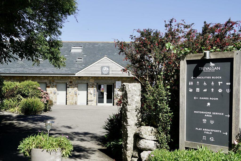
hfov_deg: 58.7
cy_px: 80
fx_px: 214
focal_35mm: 32
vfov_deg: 41.1
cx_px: 120
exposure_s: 1/200
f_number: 8
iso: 100
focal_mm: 32
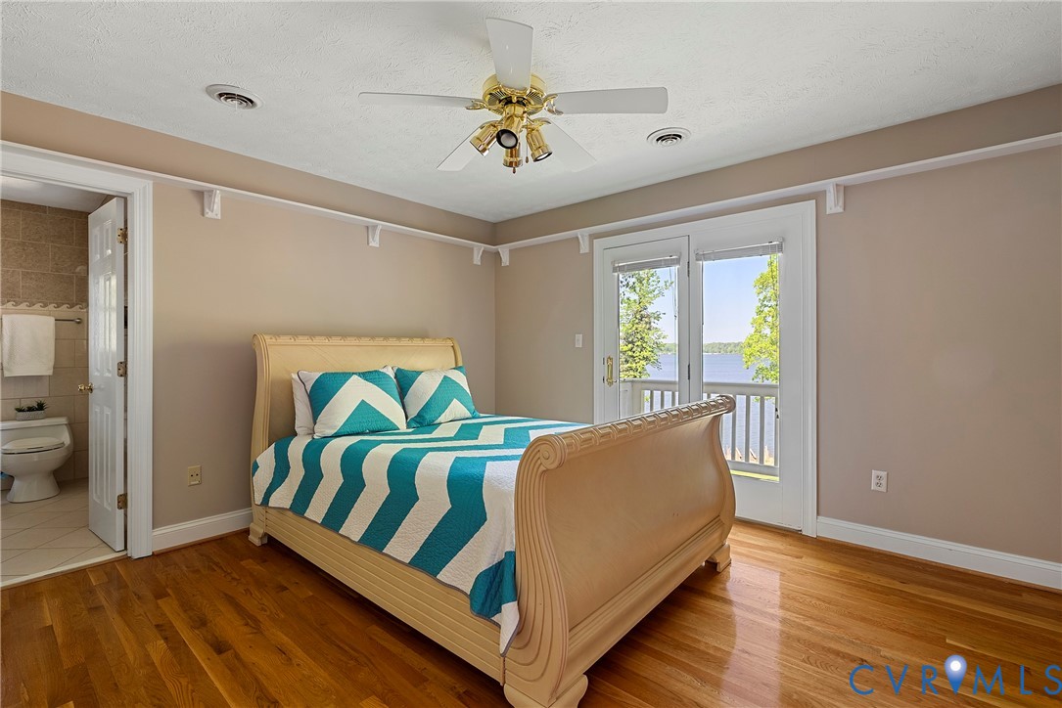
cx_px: 531
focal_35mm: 16
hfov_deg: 96.7
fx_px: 472
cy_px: 354
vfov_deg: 73.8
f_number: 8
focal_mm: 16
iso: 800
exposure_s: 1/1.67
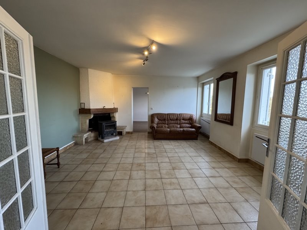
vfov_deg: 85.7
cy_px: 115
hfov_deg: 102.1
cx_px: 154
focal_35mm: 14
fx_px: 124
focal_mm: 2.22
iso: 320
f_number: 2.2
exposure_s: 1/100
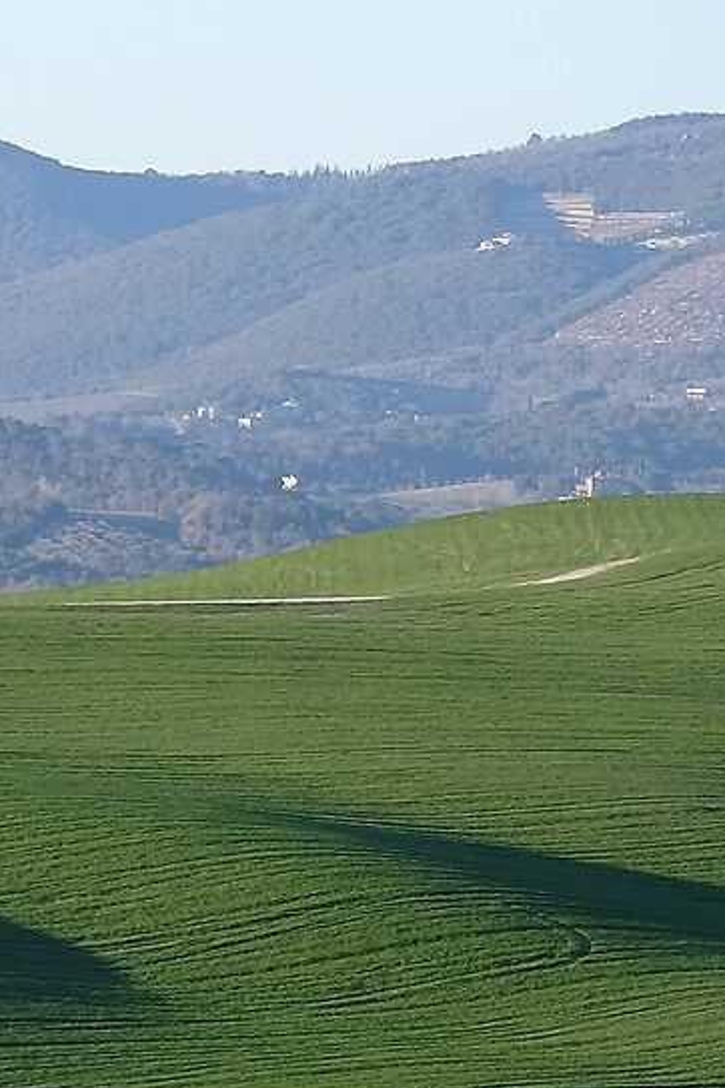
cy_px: 1340
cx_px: -1636
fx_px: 18154
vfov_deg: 3.4
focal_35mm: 601
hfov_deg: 2.3
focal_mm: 90.4
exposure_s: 1/170
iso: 200
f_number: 6.4
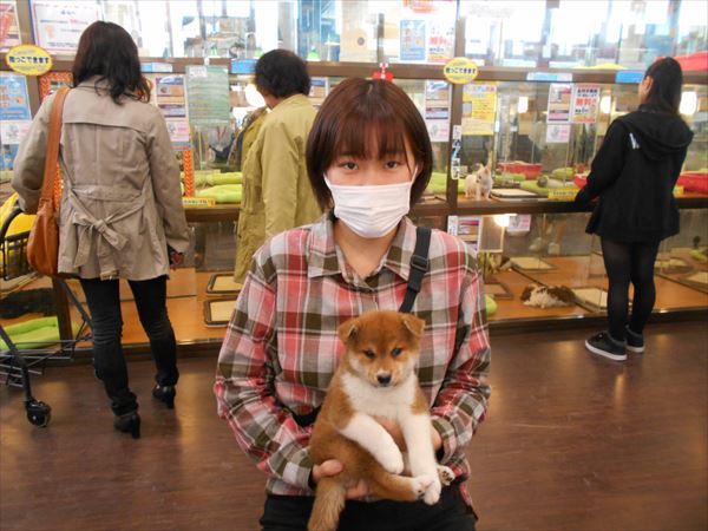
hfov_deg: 67.3
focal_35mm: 26
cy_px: 266
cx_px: 354
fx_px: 532
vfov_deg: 53.1
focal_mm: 4.6
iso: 320
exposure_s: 1/30
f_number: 3.2
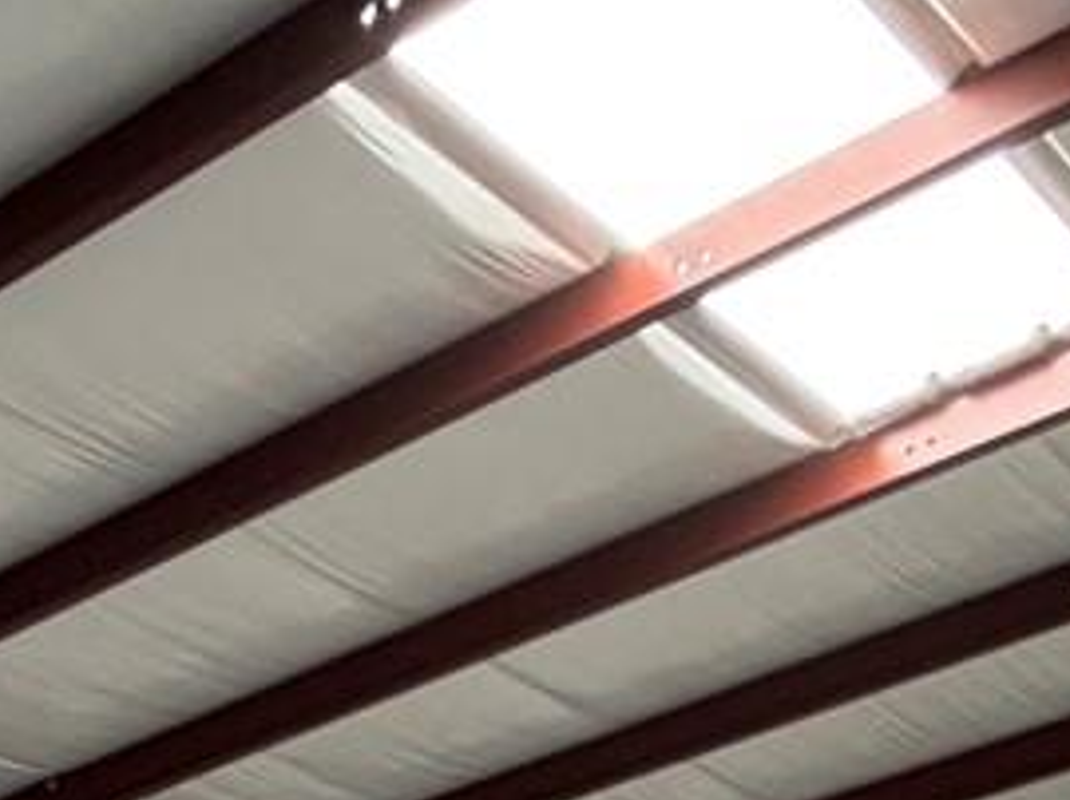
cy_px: 2178
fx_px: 2563
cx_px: -210
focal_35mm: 83
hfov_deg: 21.9
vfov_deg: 12.1
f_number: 2.2
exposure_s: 1/121
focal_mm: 2.22
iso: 80
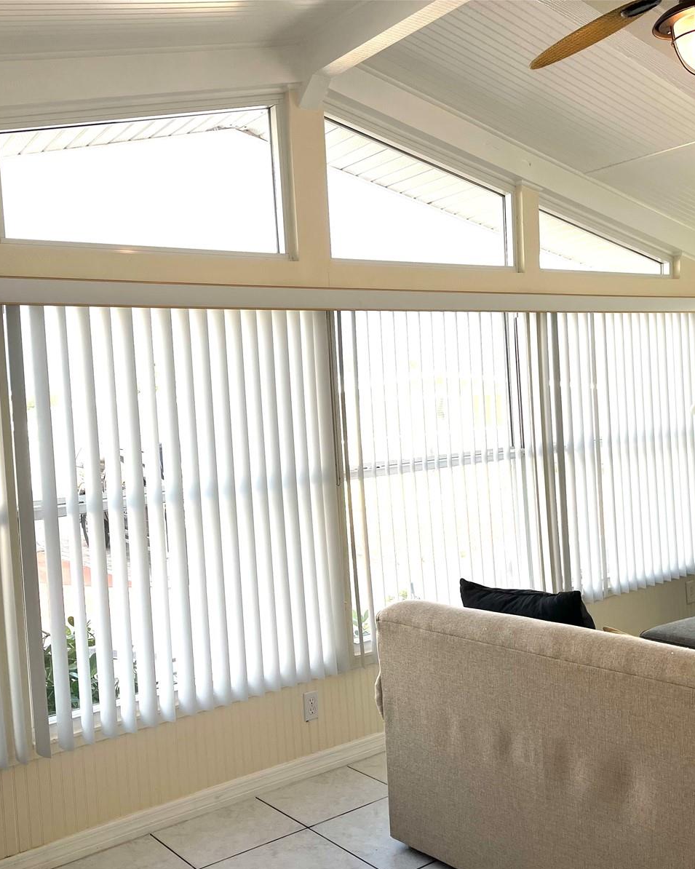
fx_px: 874
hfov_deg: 43.1
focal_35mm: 34
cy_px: 436
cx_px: 271
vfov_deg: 52.8
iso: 50
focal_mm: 5.1
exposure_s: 1/1086
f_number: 1.6
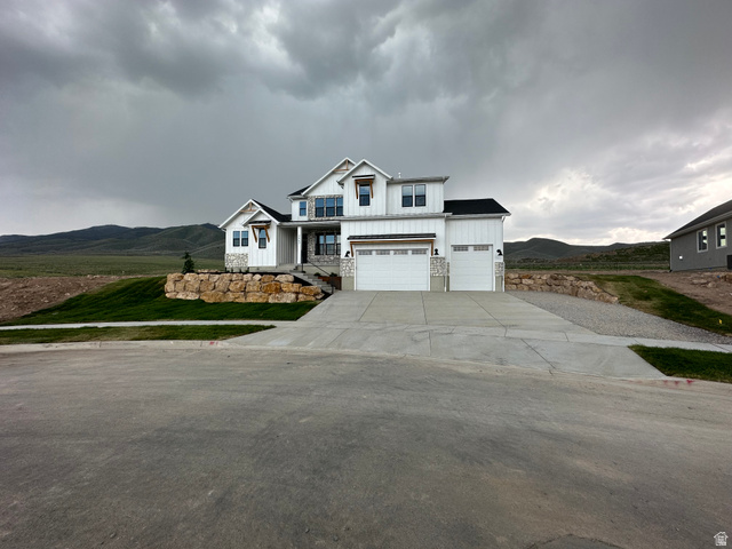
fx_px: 296
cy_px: 274
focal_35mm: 14
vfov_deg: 85.7
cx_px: 366
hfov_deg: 102.1
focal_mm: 2.22
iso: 40
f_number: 2.2
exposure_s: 1/384
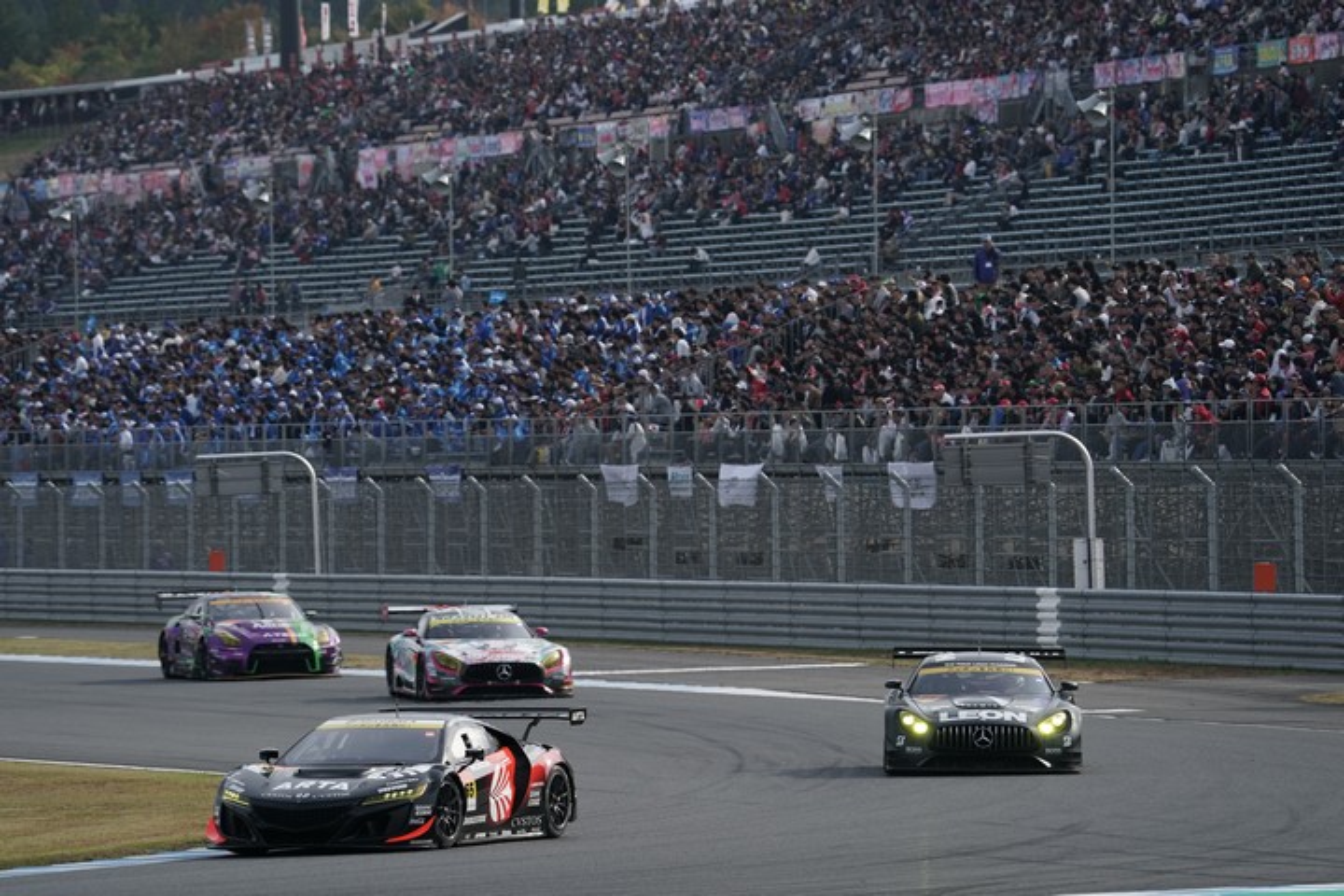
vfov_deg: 4.4
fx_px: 11647
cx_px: 672
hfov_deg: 6.6
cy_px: 448
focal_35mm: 312
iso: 400
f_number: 8
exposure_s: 1/800
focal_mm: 312
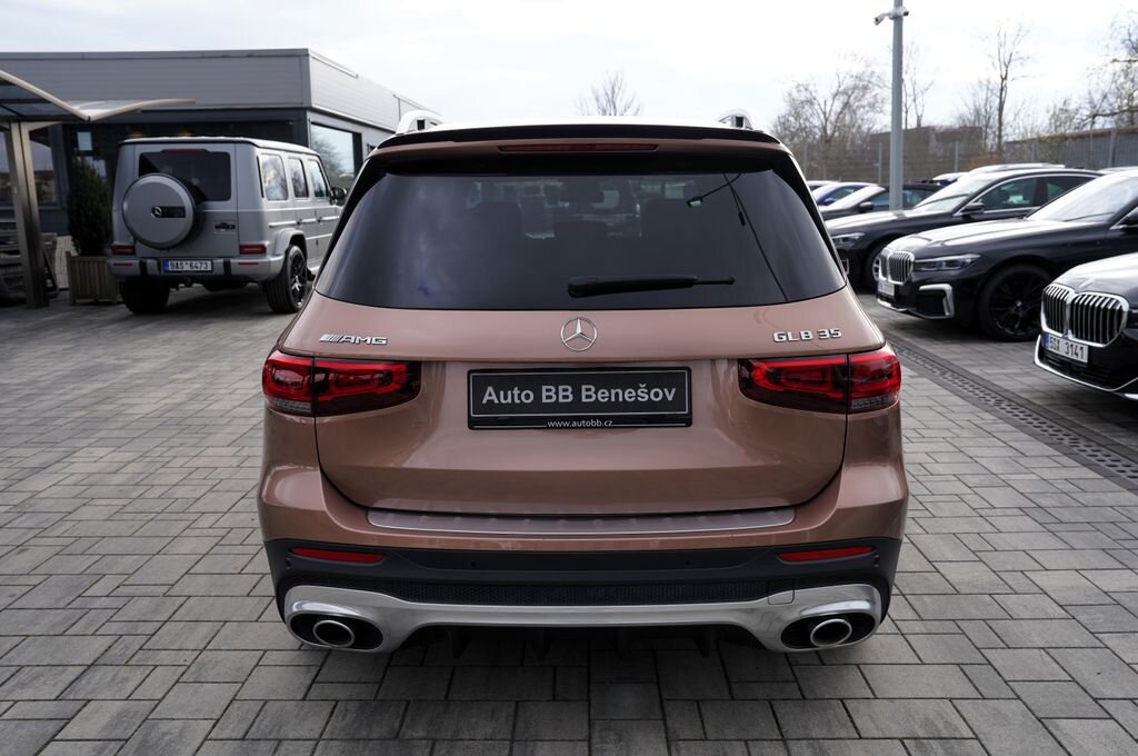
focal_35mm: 30
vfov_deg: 43.5
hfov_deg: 62.0
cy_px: 378
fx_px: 947
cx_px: 569
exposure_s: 1/125
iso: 100
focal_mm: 30
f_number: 5.6
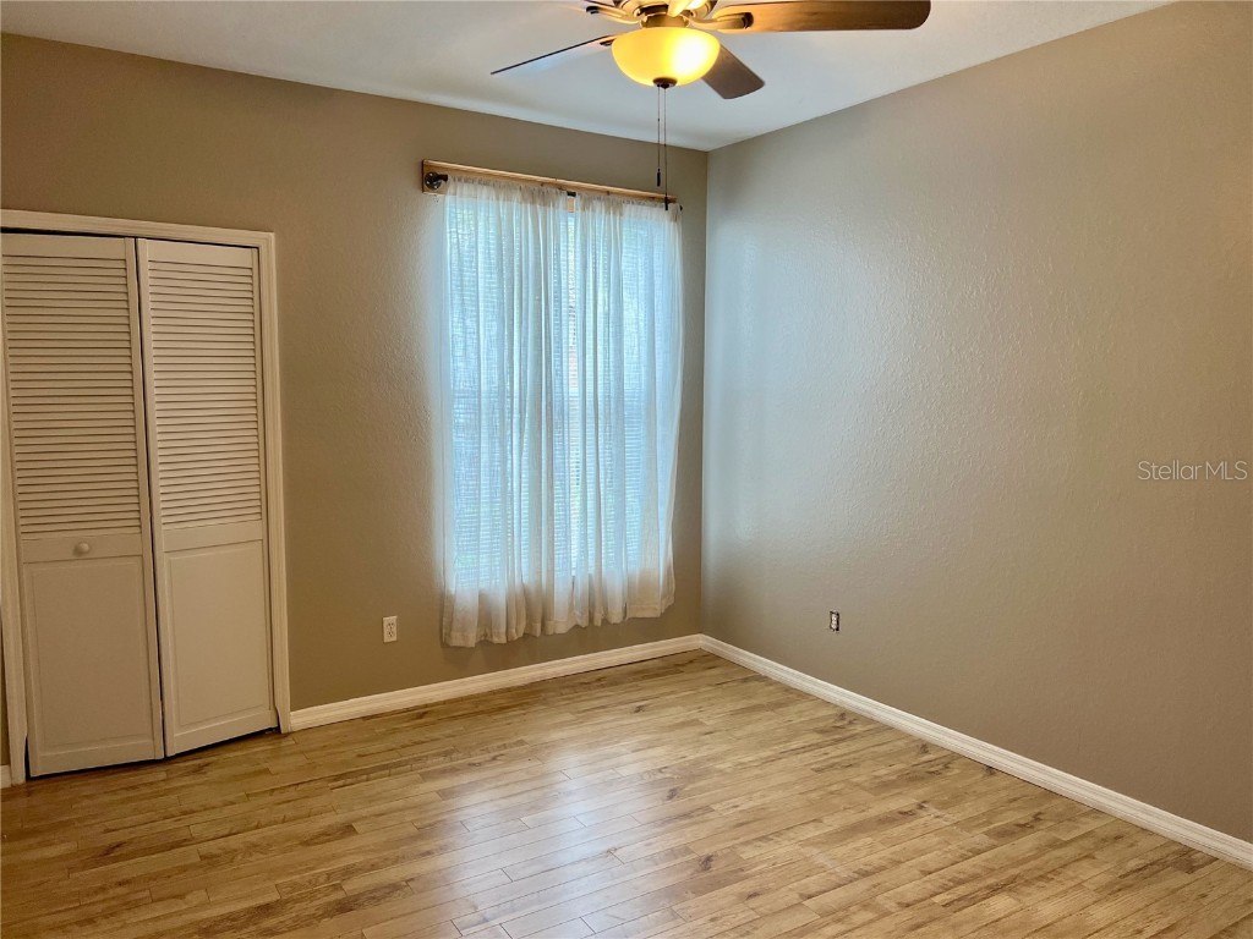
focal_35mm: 26
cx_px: 626
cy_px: 470
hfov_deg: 67.3
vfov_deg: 53.1
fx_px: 941
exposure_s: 1/120
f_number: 1.5
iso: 125
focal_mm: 5.7
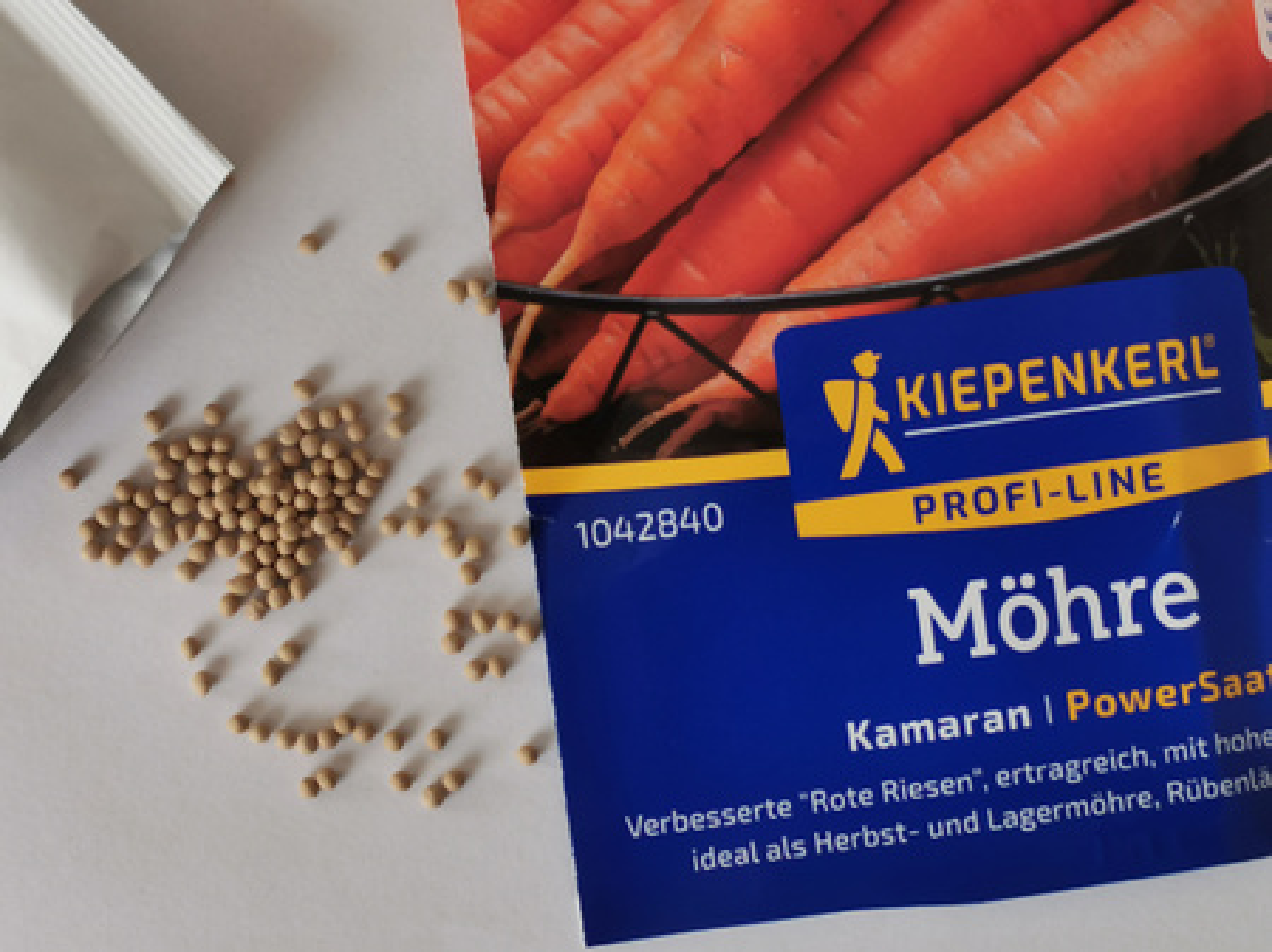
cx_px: 636
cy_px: 476
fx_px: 2681
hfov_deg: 26.7
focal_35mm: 73
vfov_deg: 20.1
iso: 125
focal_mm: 5.56
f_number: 1.6
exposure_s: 1/100
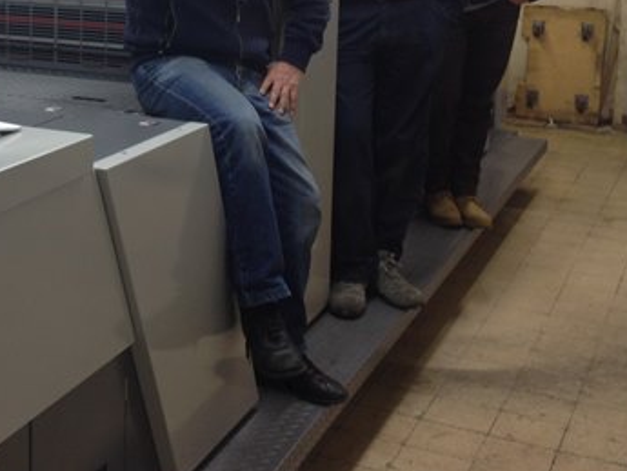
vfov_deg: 21.4
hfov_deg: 27.9
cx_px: 62
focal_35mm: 67
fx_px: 1214
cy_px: 34
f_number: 2.4
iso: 50
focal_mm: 4.12
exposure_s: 1/20
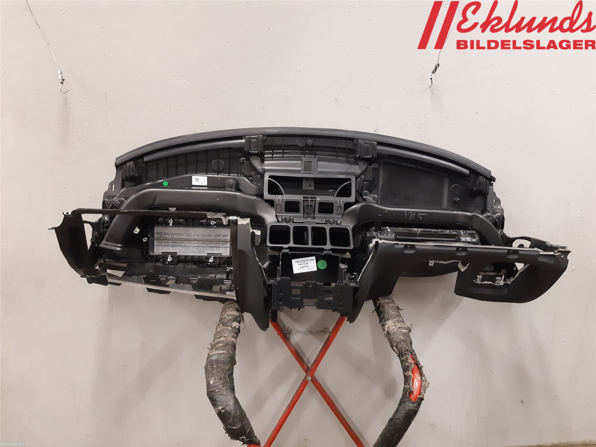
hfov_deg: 67.3
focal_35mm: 26
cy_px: 224
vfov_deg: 53.1
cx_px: 298
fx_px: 448
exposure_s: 1/50
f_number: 1.7
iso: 320
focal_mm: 3.93
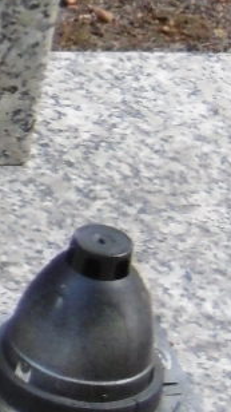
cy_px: -70
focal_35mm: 369
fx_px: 4023
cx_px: -941
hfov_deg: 3.1
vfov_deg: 5.8
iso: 100
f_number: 4
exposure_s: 1/60
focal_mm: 9.2
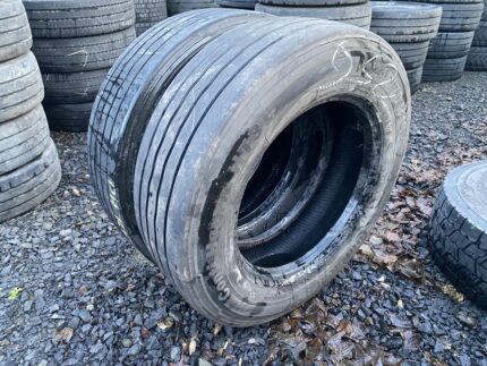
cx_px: 244
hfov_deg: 67.3
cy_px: 183
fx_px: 366
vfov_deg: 53.1
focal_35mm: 26
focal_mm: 4.25
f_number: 1.8
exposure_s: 1/43
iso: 500
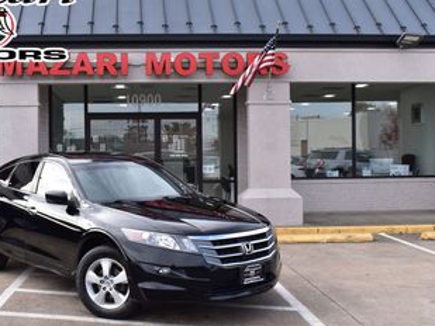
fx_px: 586
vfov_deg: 31.1
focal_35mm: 47
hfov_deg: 40.4
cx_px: 162
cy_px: 162
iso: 400
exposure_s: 1/250
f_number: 10
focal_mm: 25
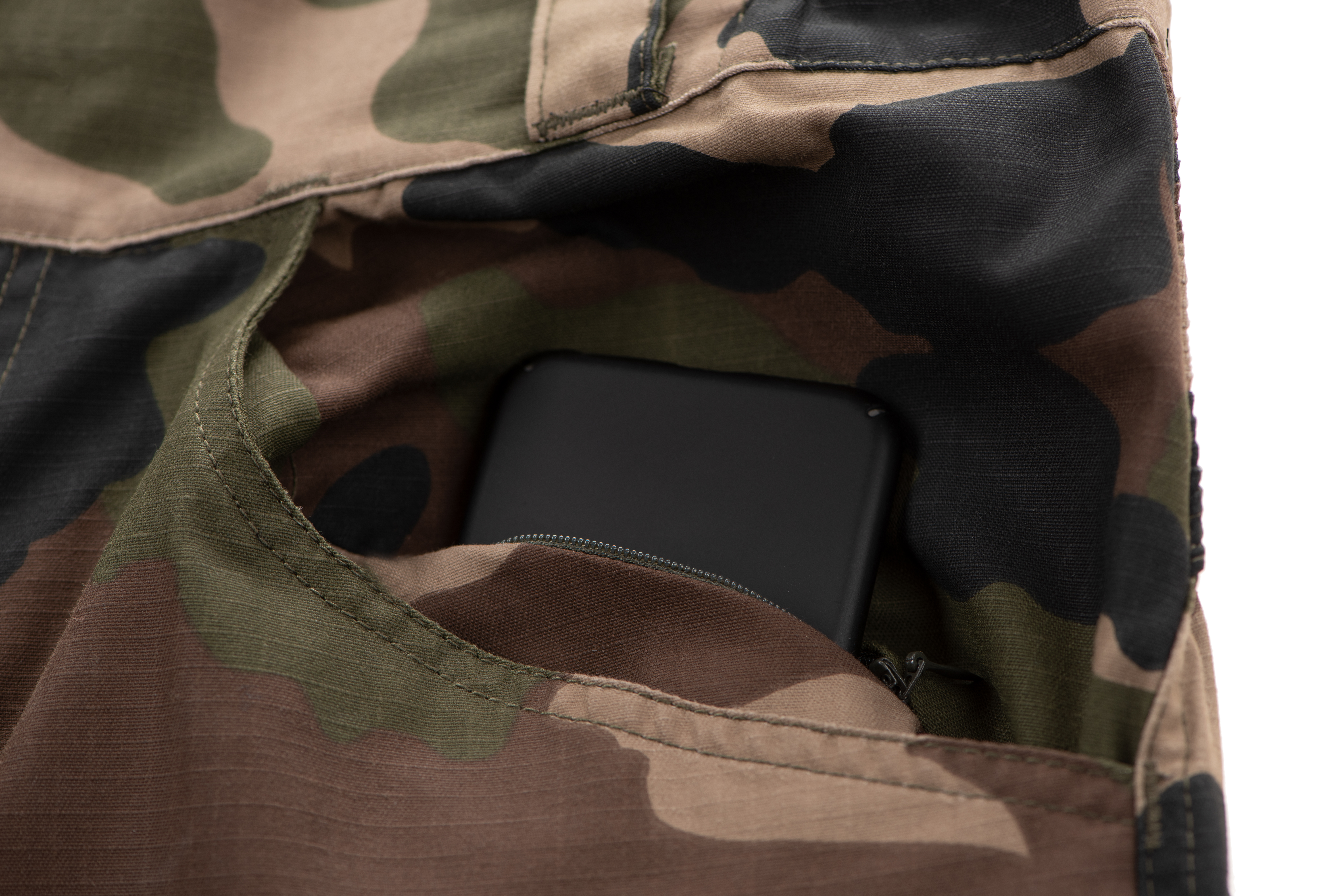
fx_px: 3918
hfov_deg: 19.4
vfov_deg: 13.1
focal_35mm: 105
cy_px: 448
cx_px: 672
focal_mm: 105
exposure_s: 1/125
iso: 100
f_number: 8
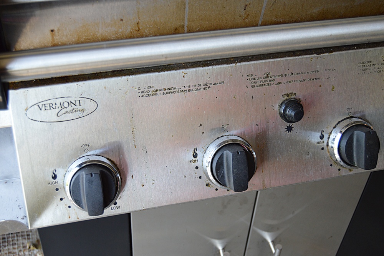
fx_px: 544
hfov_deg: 38.9
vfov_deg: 26.4
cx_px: 192
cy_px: 128
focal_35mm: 51
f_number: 4.5
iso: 400
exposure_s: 1/100
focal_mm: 34
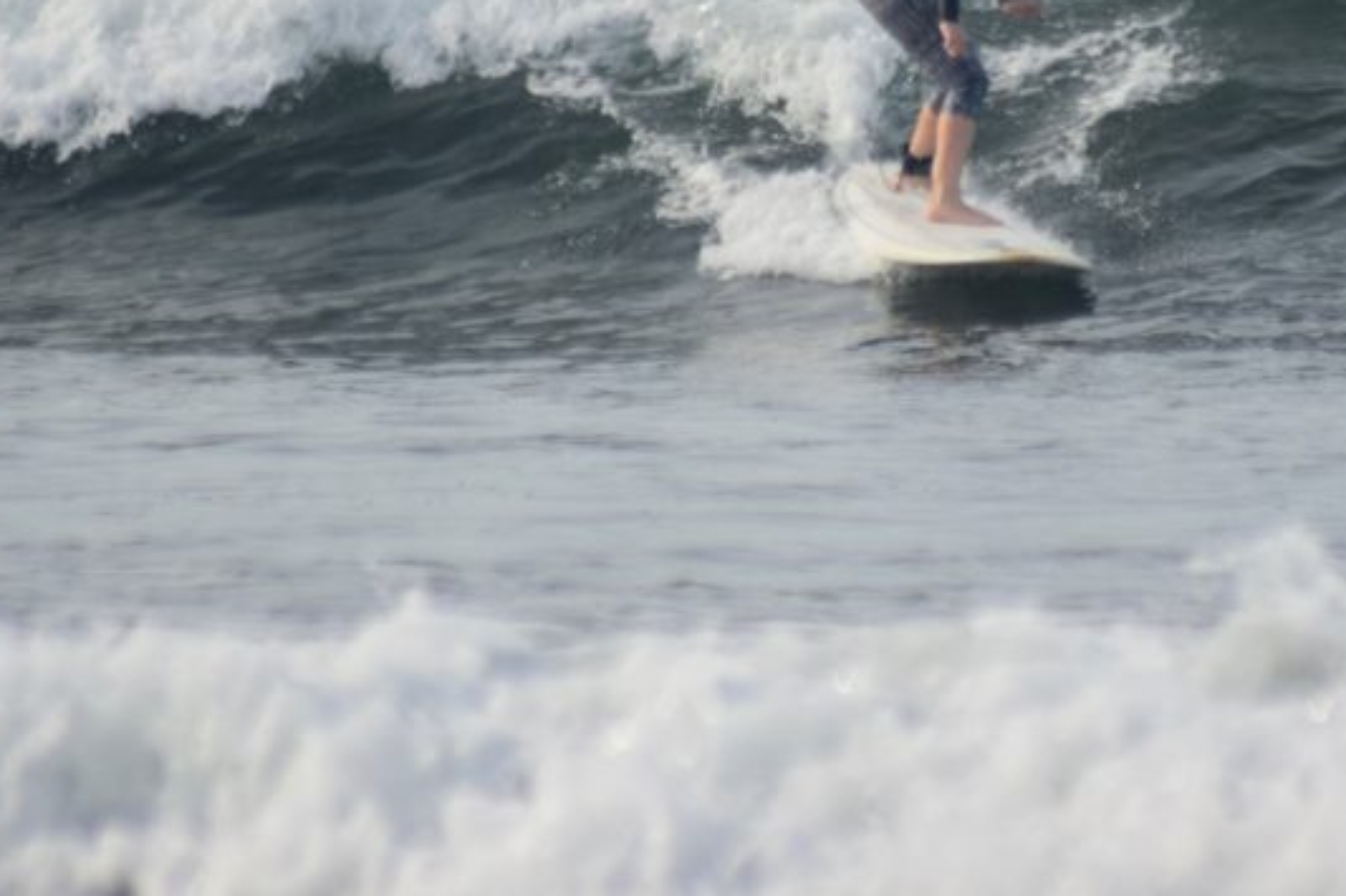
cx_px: 859
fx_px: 32330
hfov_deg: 2.4
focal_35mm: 865
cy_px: 82
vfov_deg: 1.6
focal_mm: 300
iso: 400
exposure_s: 1/640
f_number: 5.6
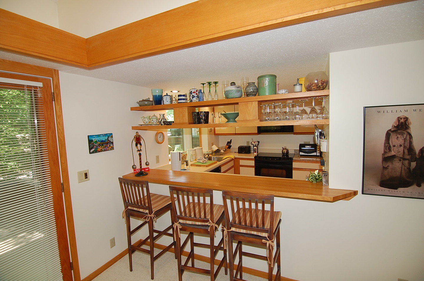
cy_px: 140
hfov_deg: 95.0
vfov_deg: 71.9
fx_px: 194
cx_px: 212
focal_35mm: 16
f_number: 4
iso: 400
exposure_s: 1/60
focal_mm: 11
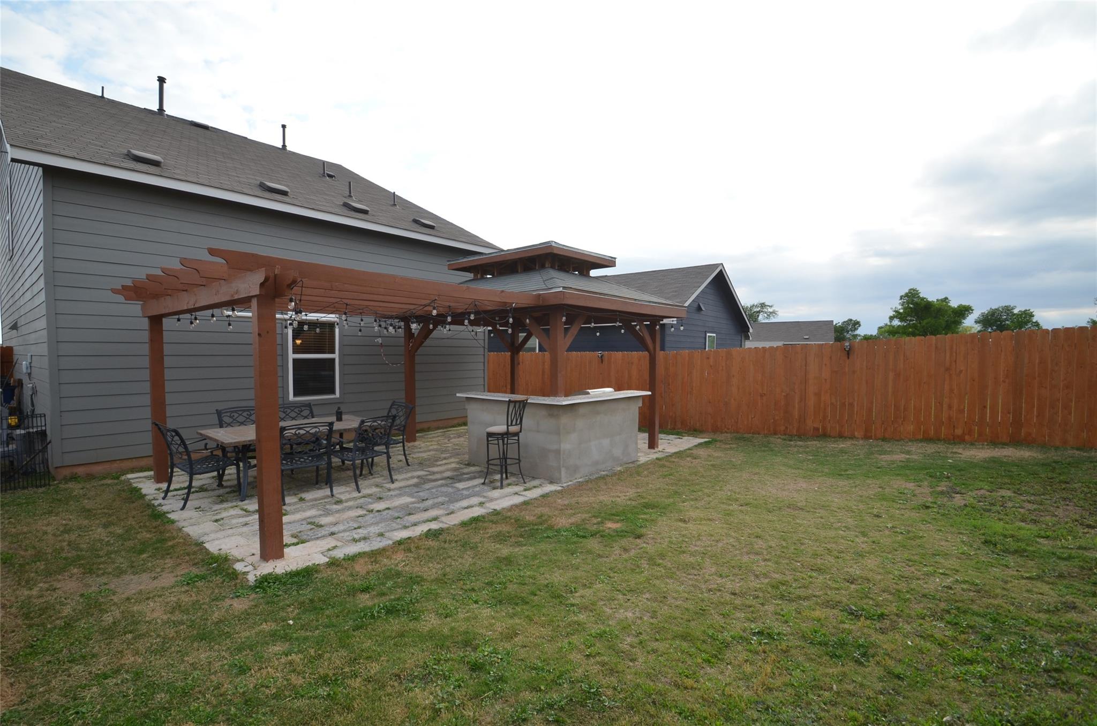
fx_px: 456
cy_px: 363
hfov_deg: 100.5
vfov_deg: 77.1
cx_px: 548
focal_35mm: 15
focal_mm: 10
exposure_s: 1/200
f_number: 7.1
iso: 200
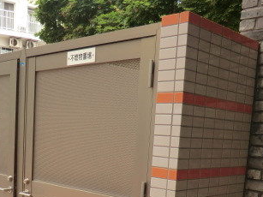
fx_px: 380
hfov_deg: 37.7
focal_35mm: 50
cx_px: 84
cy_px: 188
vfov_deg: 27.7
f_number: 3.2
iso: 80
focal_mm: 4.3
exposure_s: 1/200
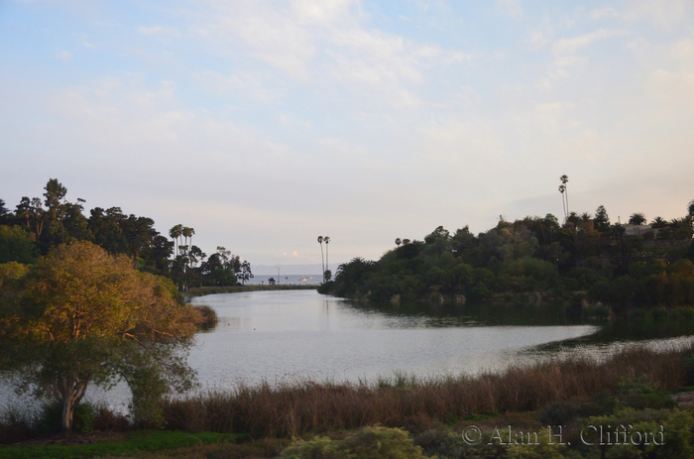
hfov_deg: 42.4
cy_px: 230
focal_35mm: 46
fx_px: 894
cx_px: 347
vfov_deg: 28.8
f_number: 4
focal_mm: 31
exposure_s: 1/400
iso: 2200
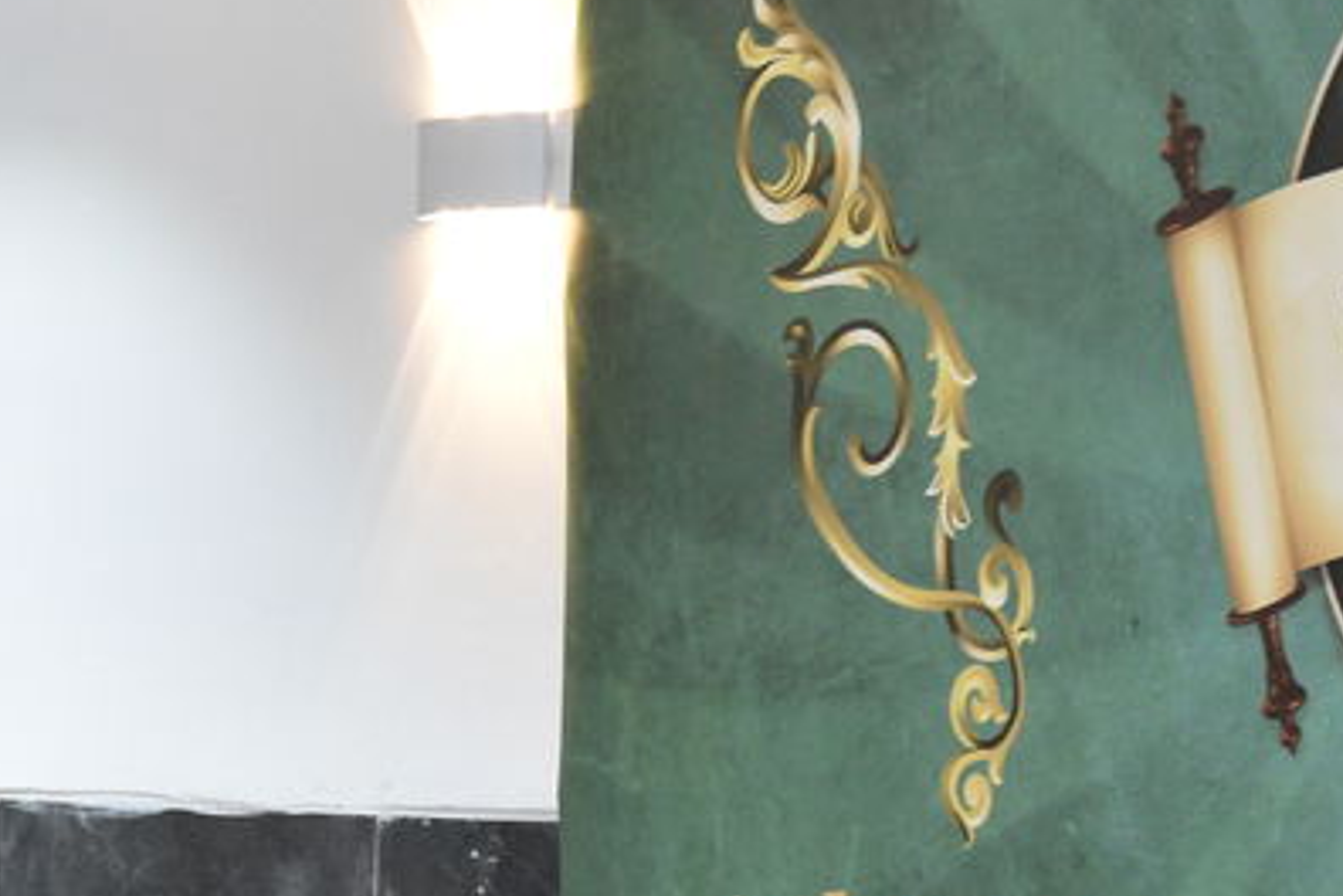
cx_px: -122
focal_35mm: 212
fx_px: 7908
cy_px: 1257
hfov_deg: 9.6
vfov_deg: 6.4
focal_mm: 40
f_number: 4.5
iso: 1250
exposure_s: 1/160
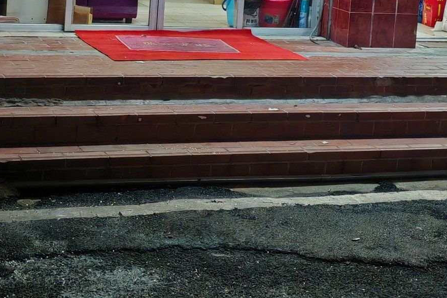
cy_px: -36
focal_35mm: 87
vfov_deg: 15.3
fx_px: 1081
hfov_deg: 23.3
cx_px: 168
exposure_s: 1/33
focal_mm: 5.52
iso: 250
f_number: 1.9
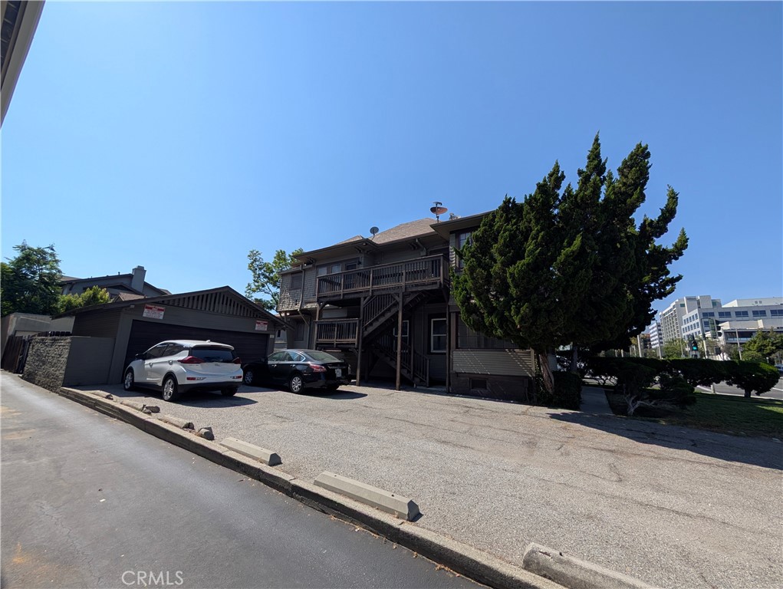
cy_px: 294
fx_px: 272
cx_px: 392
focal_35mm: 12
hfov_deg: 110.5
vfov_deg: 94.6
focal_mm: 2.02
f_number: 1.7
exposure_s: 1/2660
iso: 46
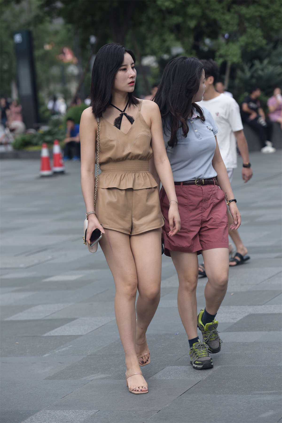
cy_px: 212
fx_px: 1291
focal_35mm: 110
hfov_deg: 12.5
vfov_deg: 18.6
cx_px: 141
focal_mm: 110
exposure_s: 1/800
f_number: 4
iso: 400
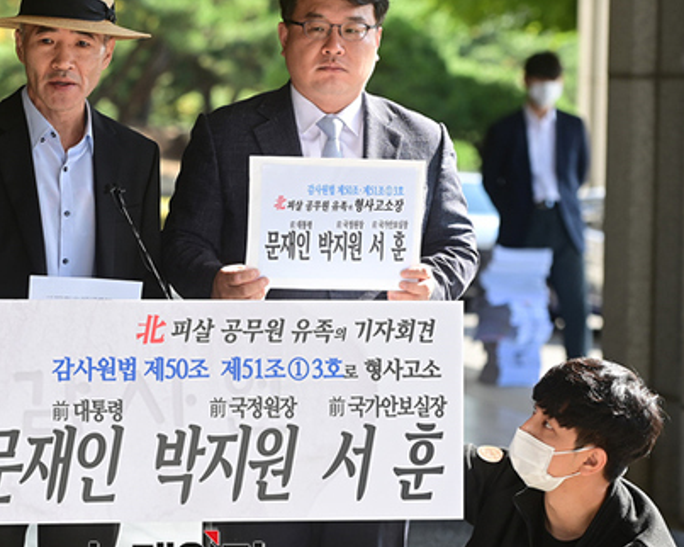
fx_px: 3622
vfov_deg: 8.6
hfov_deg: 10.8
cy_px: 254
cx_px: 172
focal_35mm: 179
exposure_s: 1/250
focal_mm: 120
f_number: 4.5
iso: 200
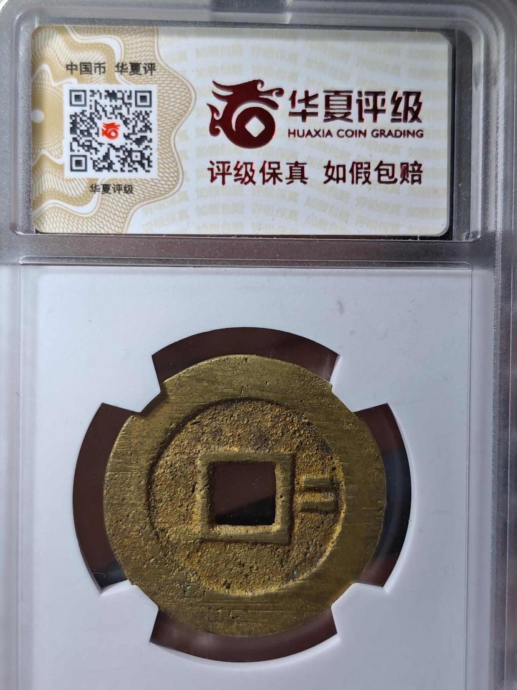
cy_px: 345
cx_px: 258
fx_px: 996
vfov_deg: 38.2
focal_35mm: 50
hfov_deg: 29.1
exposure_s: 1/1066
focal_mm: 5.85
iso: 50
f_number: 1.63
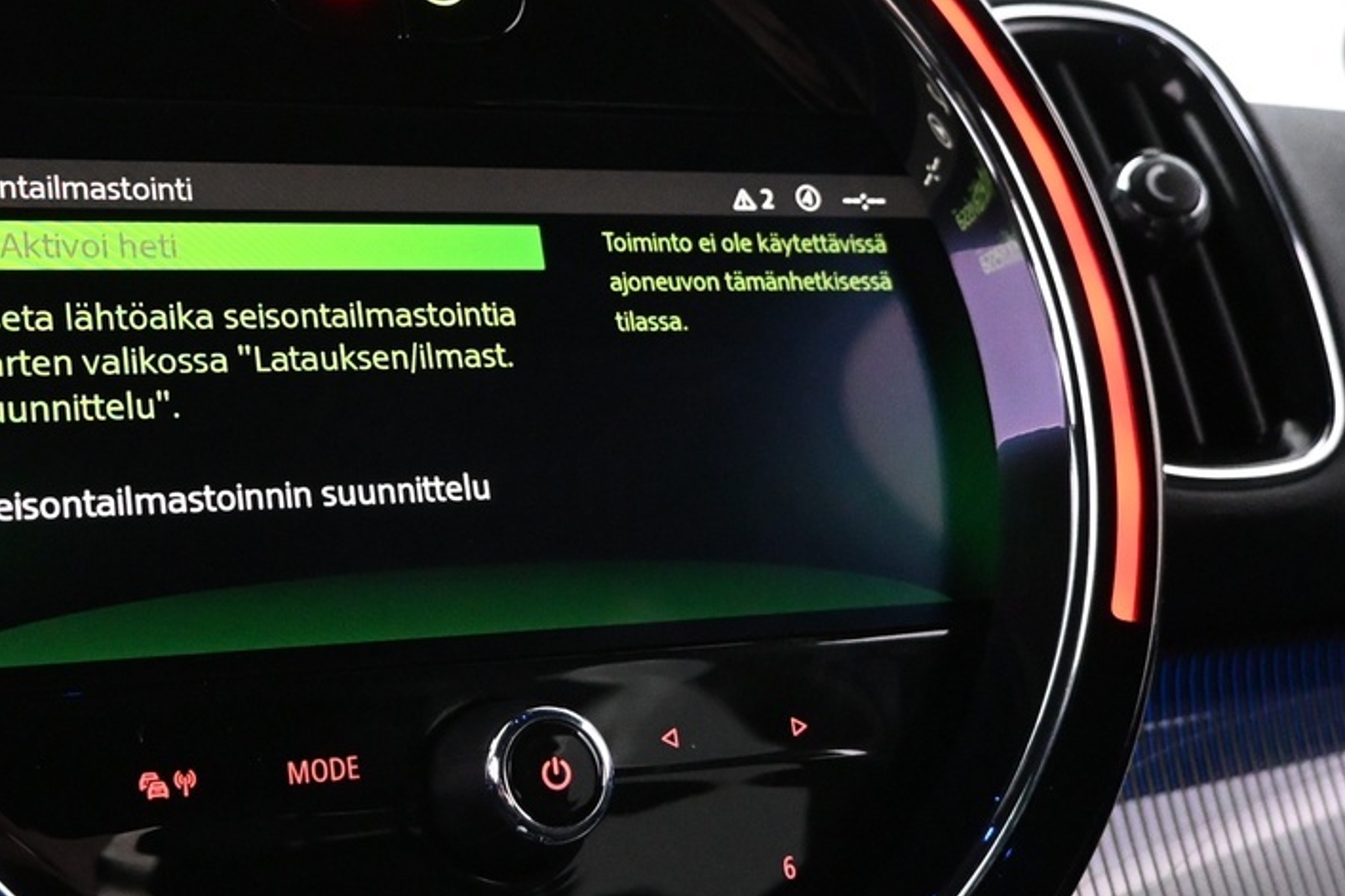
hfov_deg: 35.7
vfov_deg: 24.6
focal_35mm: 55
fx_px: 2054
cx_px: 388
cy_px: 352
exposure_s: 1/50
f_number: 3.5
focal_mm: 16
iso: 4000
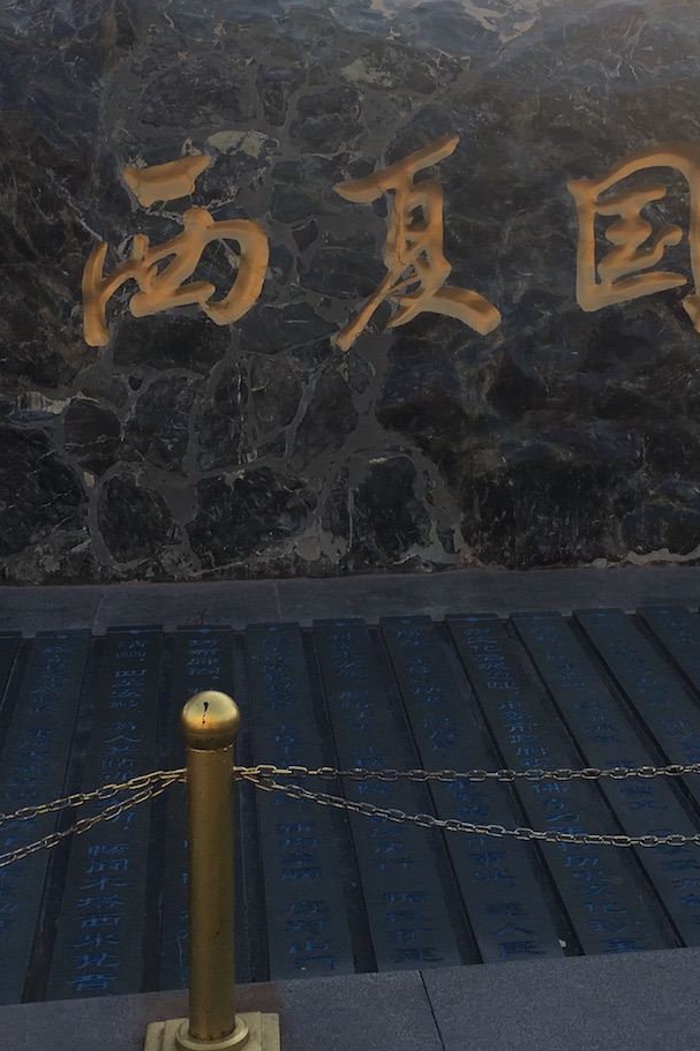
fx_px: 1546
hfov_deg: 25.4
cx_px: 451
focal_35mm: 53
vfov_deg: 37.2
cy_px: 369
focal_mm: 4.15
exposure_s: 1/315
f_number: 2.2
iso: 25
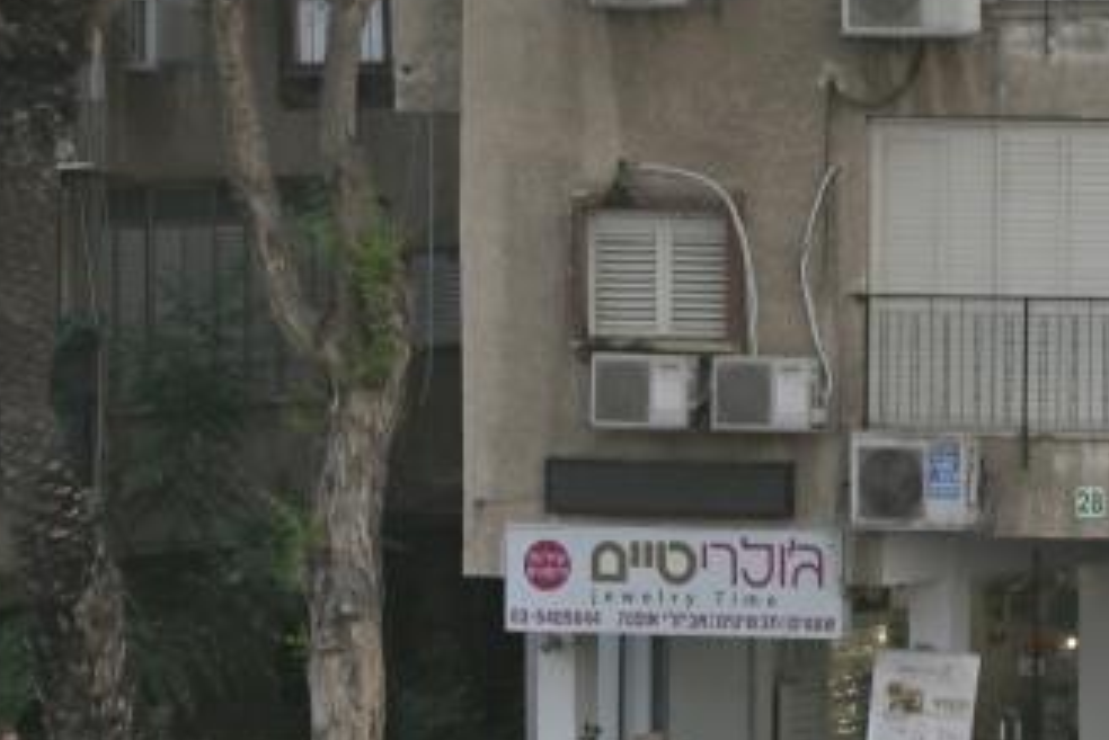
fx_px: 11557
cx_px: 866
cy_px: 1046
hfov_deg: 5.5
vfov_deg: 3.7
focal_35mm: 375
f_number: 4
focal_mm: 120
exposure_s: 1/4000
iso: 400
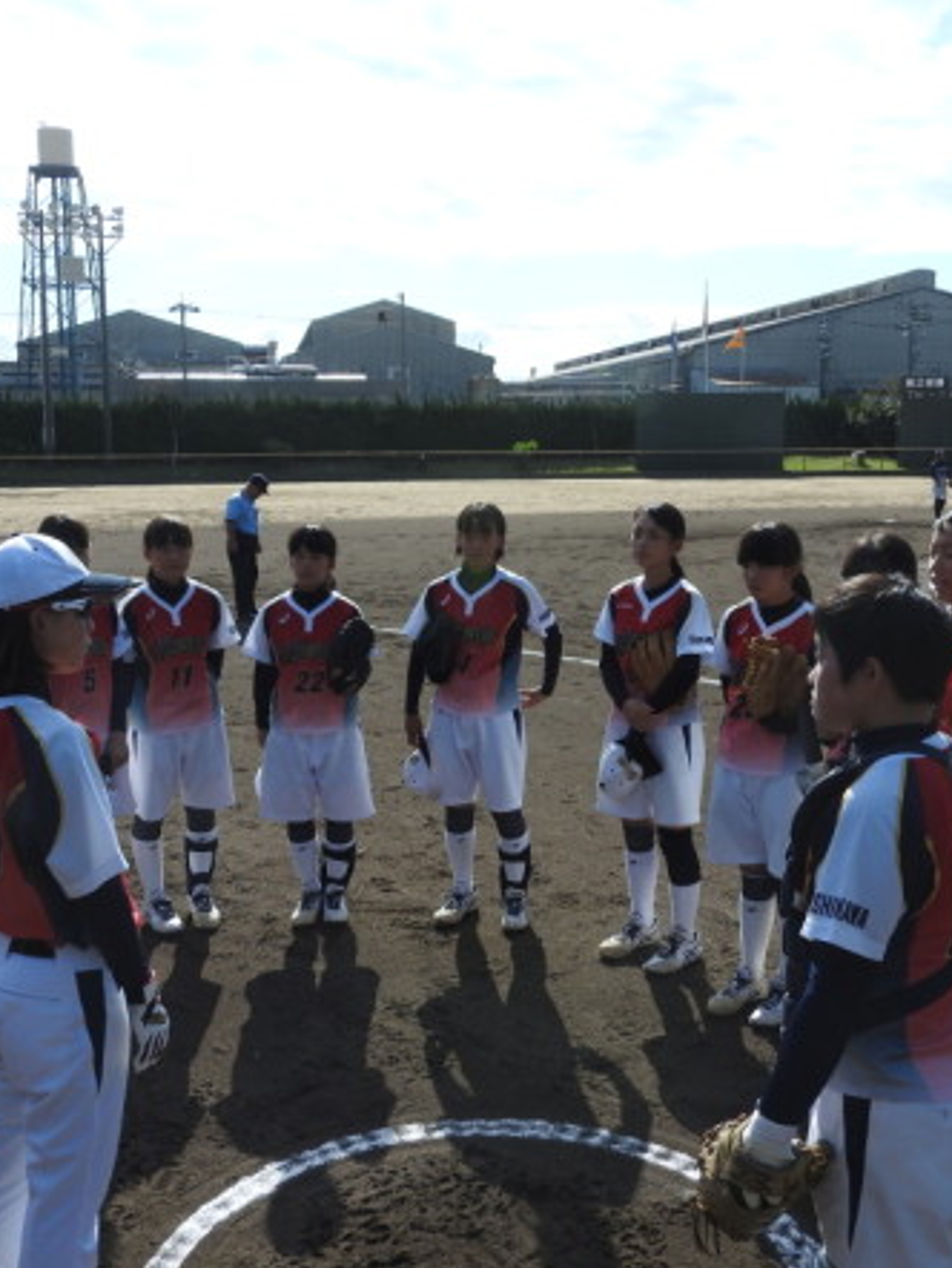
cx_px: 473
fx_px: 1392
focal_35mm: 38
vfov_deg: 49.0
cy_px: 637
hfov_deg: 37.8
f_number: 3.5
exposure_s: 1/1250
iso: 100
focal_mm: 5
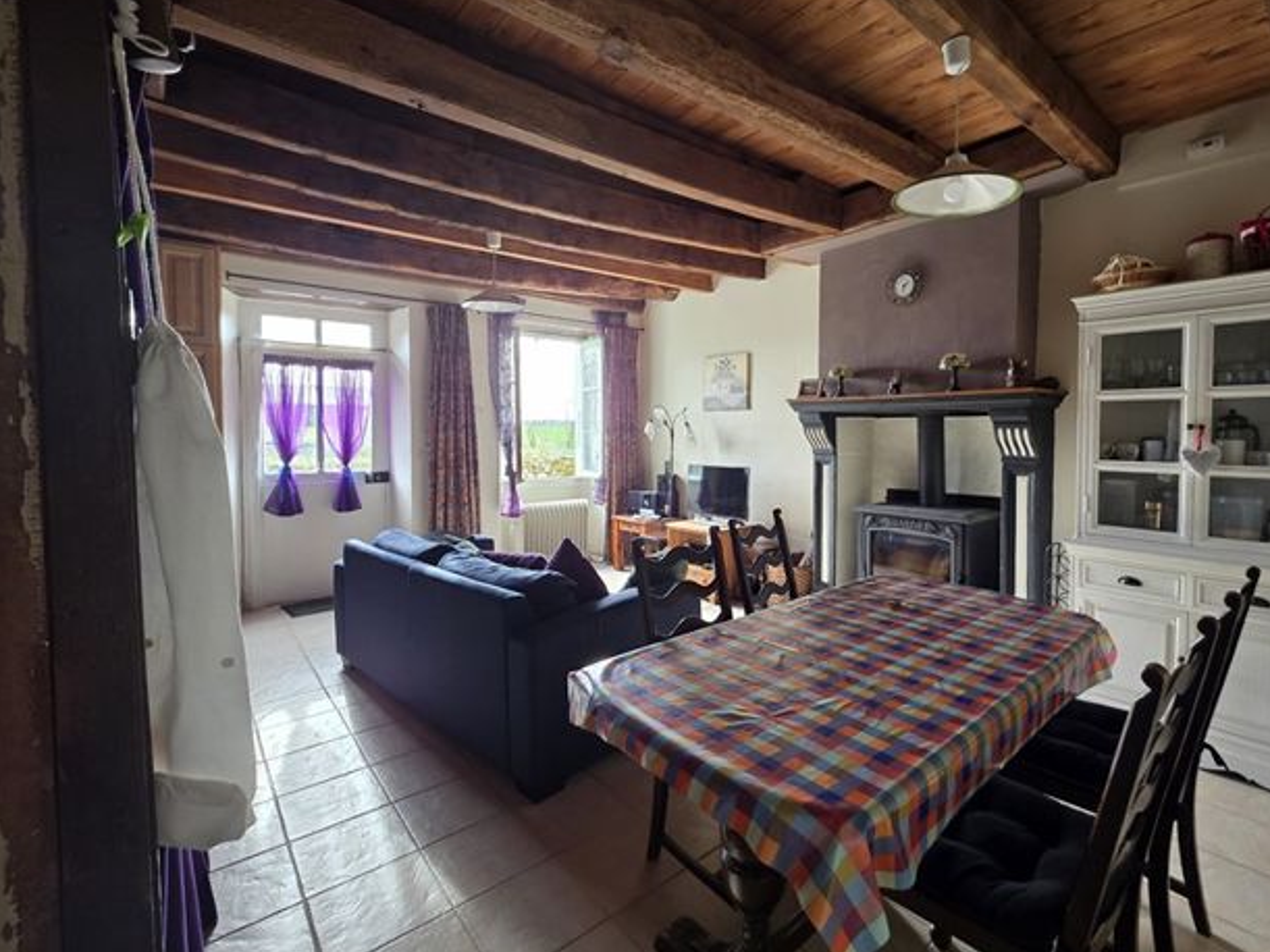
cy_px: 454
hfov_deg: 97.9
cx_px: 695
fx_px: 550
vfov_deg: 81.7
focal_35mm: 15
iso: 320
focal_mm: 2.2
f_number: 1.9
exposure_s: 1/60
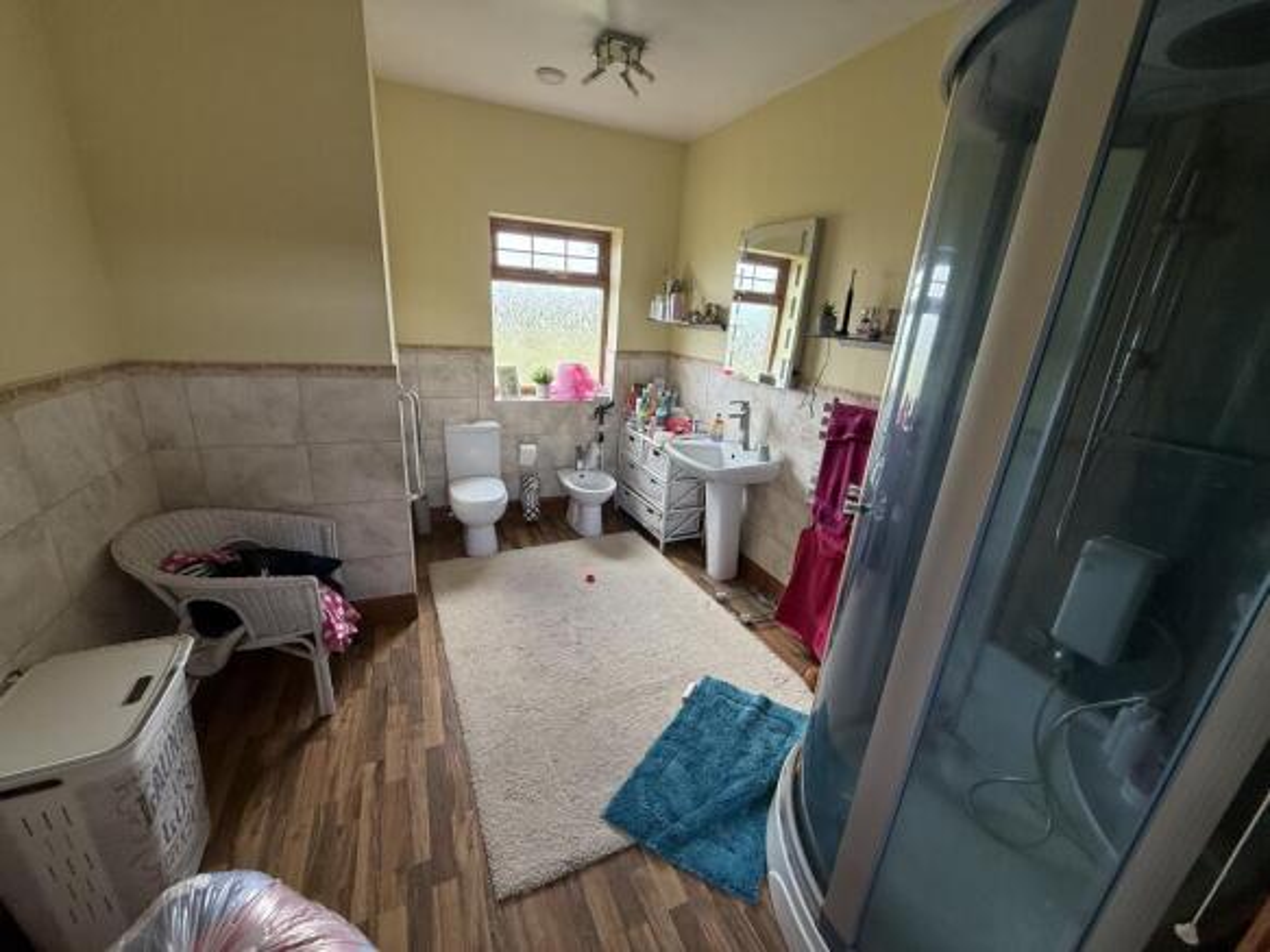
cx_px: 635
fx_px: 514
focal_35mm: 14
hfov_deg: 102.1
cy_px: 476
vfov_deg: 85.7
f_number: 2.2
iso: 125
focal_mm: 2.22
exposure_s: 1/99
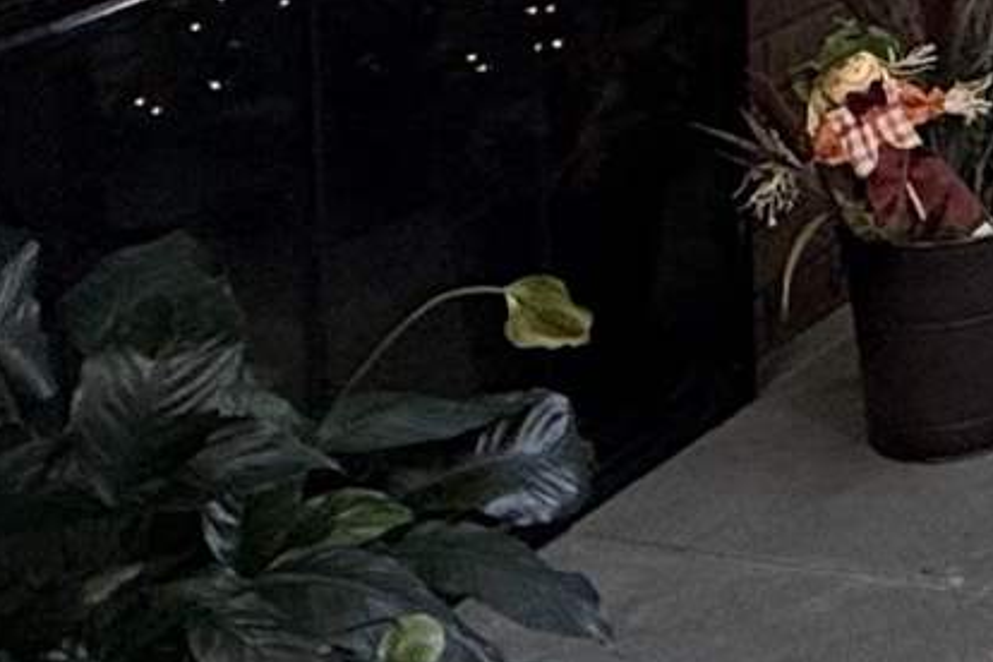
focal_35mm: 108
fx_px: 2979
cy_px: -696
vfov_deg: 11.4
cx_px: 2020
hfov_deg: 15.1
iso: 64
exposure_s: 1/120
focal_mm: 2.22
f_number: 2.2
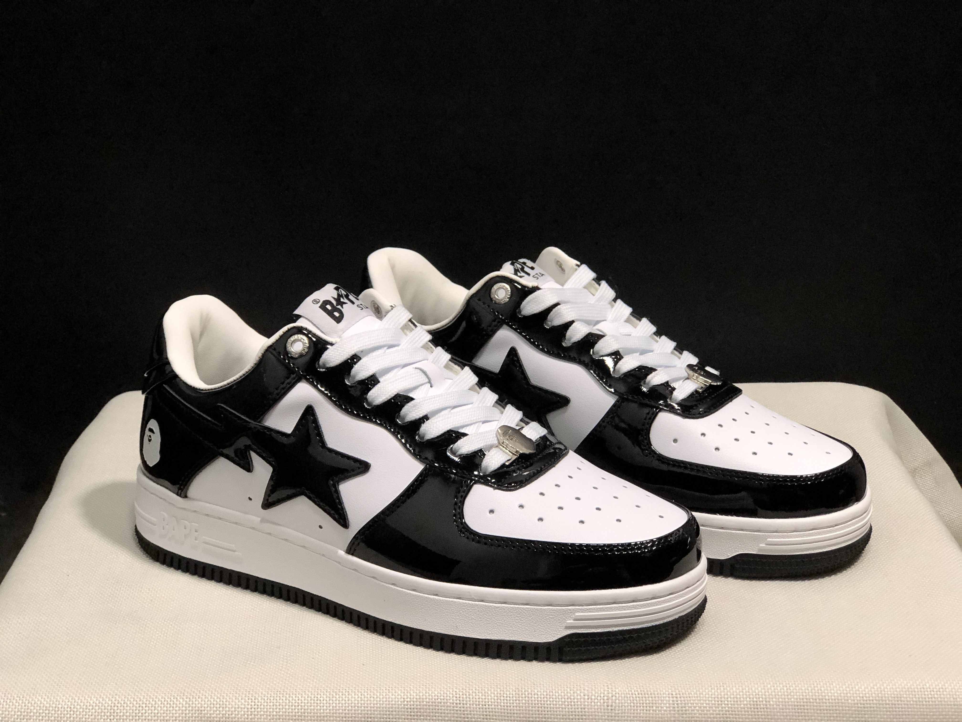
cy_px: 361
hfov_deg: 33.8
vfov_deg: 25.7
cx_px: 481
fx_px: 1584
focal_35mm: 57
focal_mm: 6.6
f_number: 2.8
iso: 64
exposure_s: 1/30
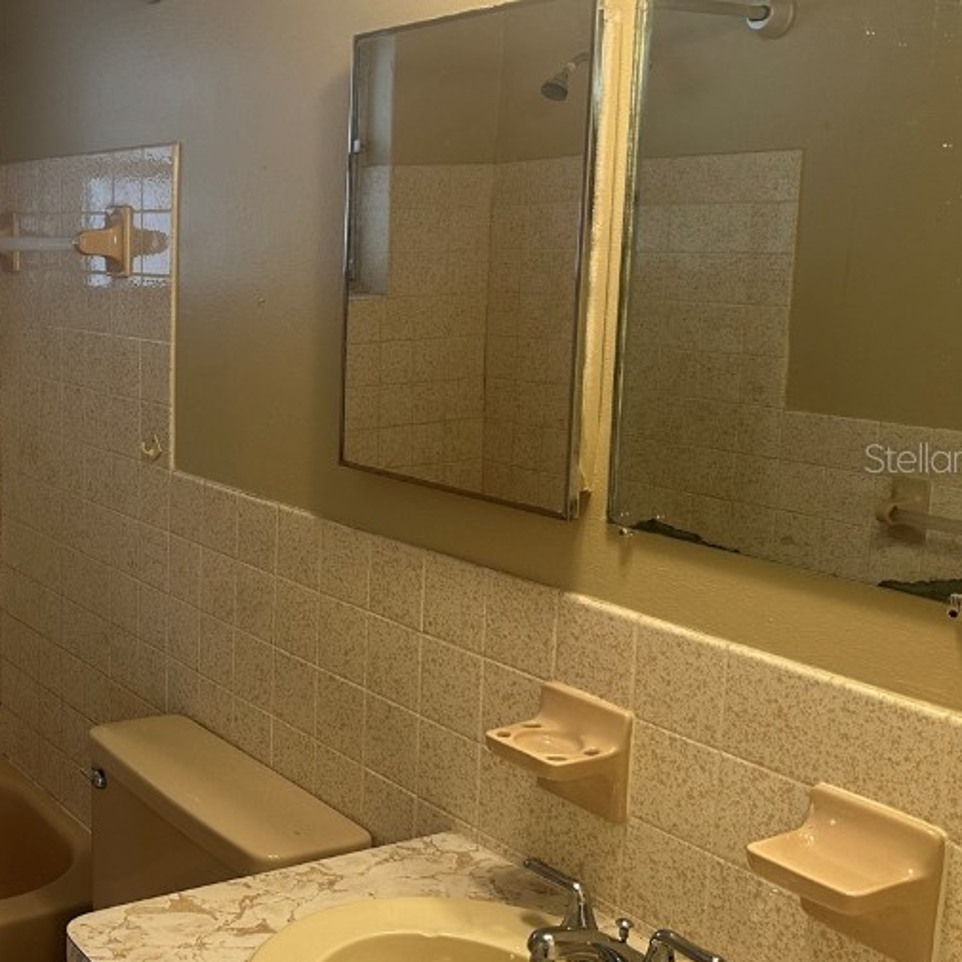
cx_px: 69
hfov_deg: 36.4
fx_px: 1352
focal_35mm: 43
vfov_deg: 39.2
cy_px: 457
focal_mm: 6.86
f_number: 1.78
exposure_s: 1/60
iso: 125
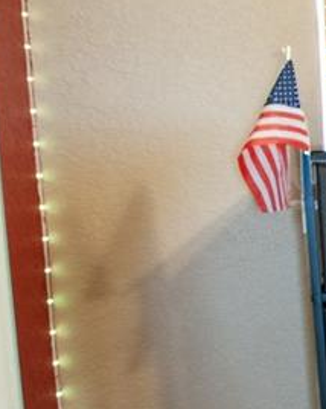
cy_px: 185
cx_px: 1080
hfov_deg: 10.2
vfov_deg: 22.8
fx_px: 1014
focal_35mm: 84
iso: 400
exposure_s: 1/4
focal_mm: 10
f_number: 9
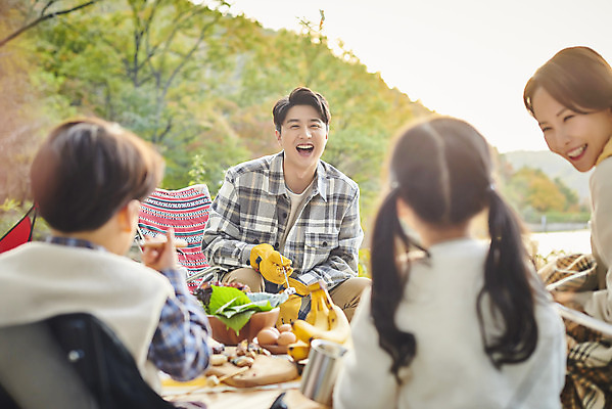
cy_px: 204
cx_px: 306
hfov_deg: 39.6
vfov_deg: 27.0
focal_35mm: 50
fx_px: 850
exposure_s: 1/160
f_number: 3.2
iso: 800
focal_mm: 50
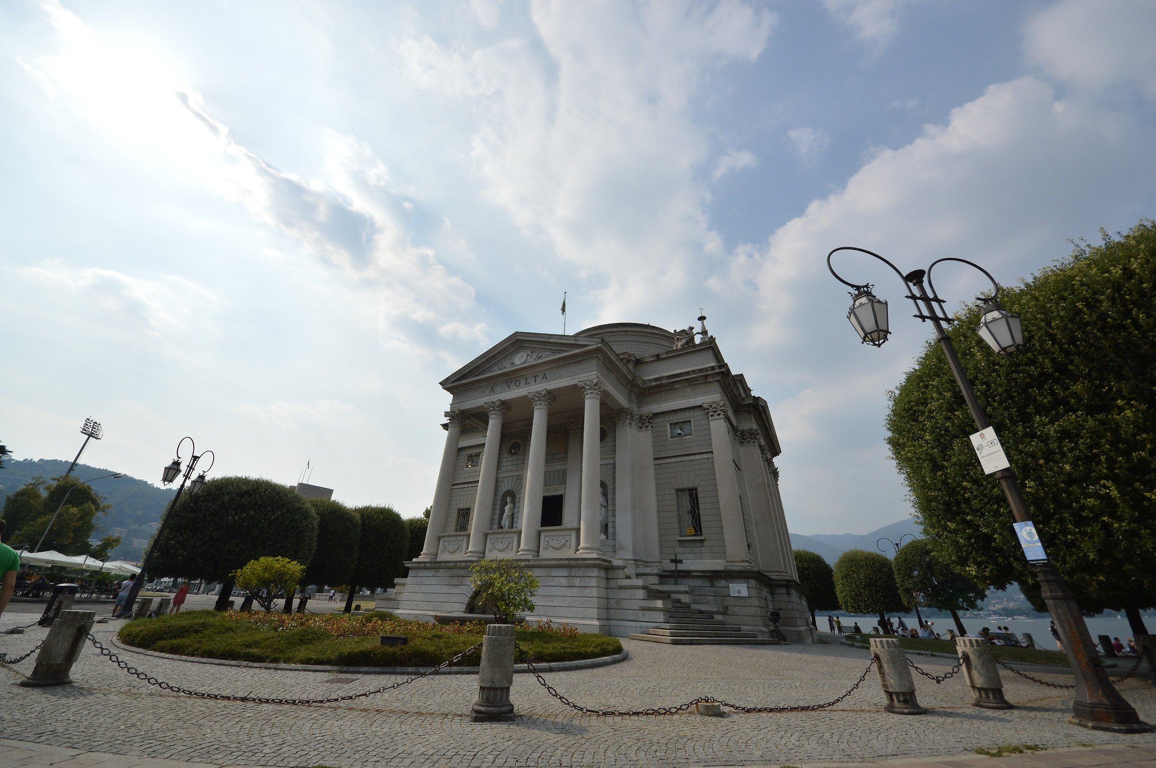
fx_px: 385
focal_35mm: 12
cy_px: 384
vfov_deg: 89.9
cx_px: 578
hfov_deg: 112.7
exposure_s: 1/400
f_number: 10
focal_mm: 8
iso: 100
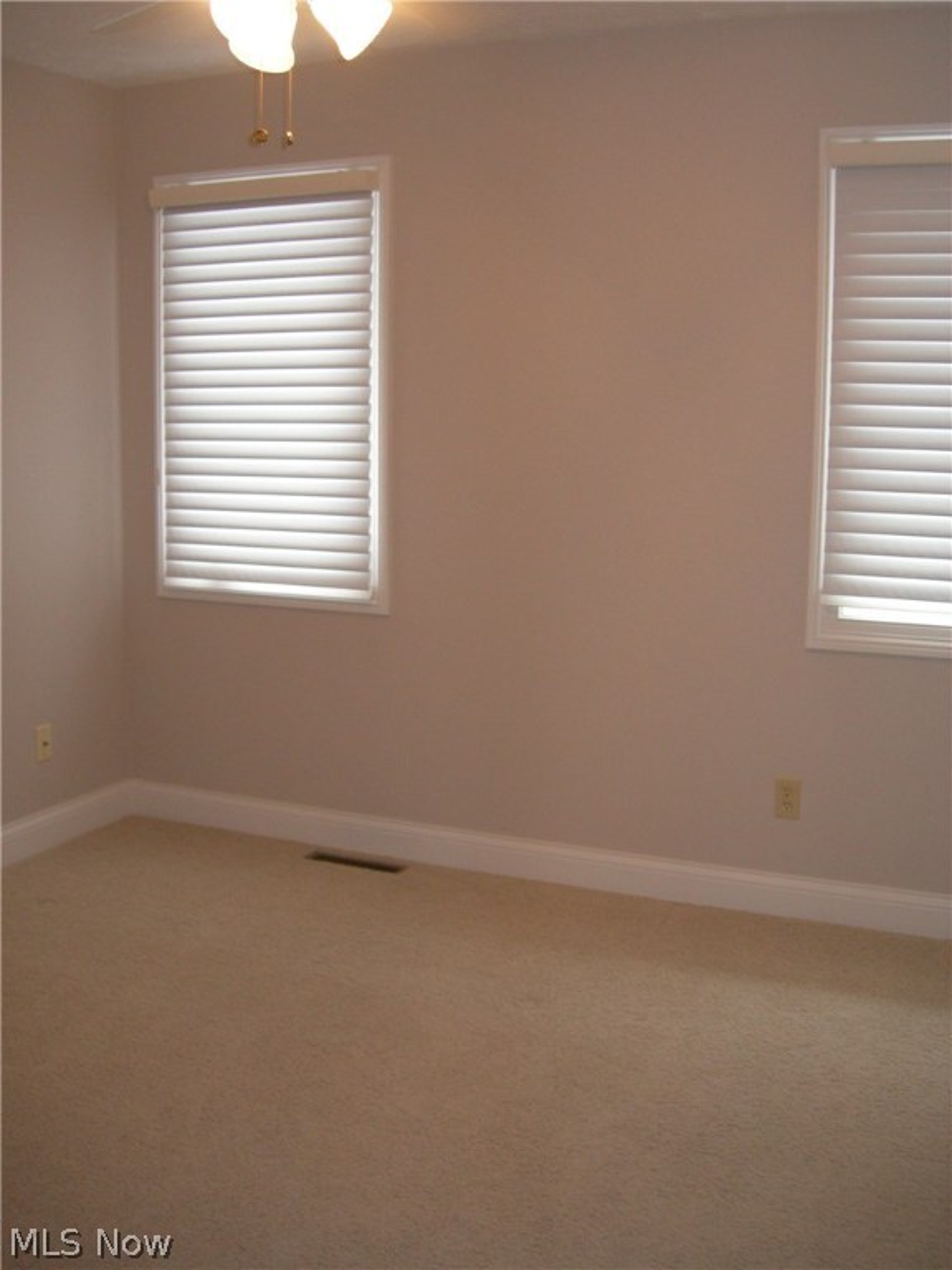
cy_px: 635
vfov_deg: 49.0
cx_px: 476
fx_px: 1393
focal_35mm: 38
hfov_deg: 37.7
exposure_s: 1/26
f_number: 2.8
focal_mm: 7.8
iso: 200
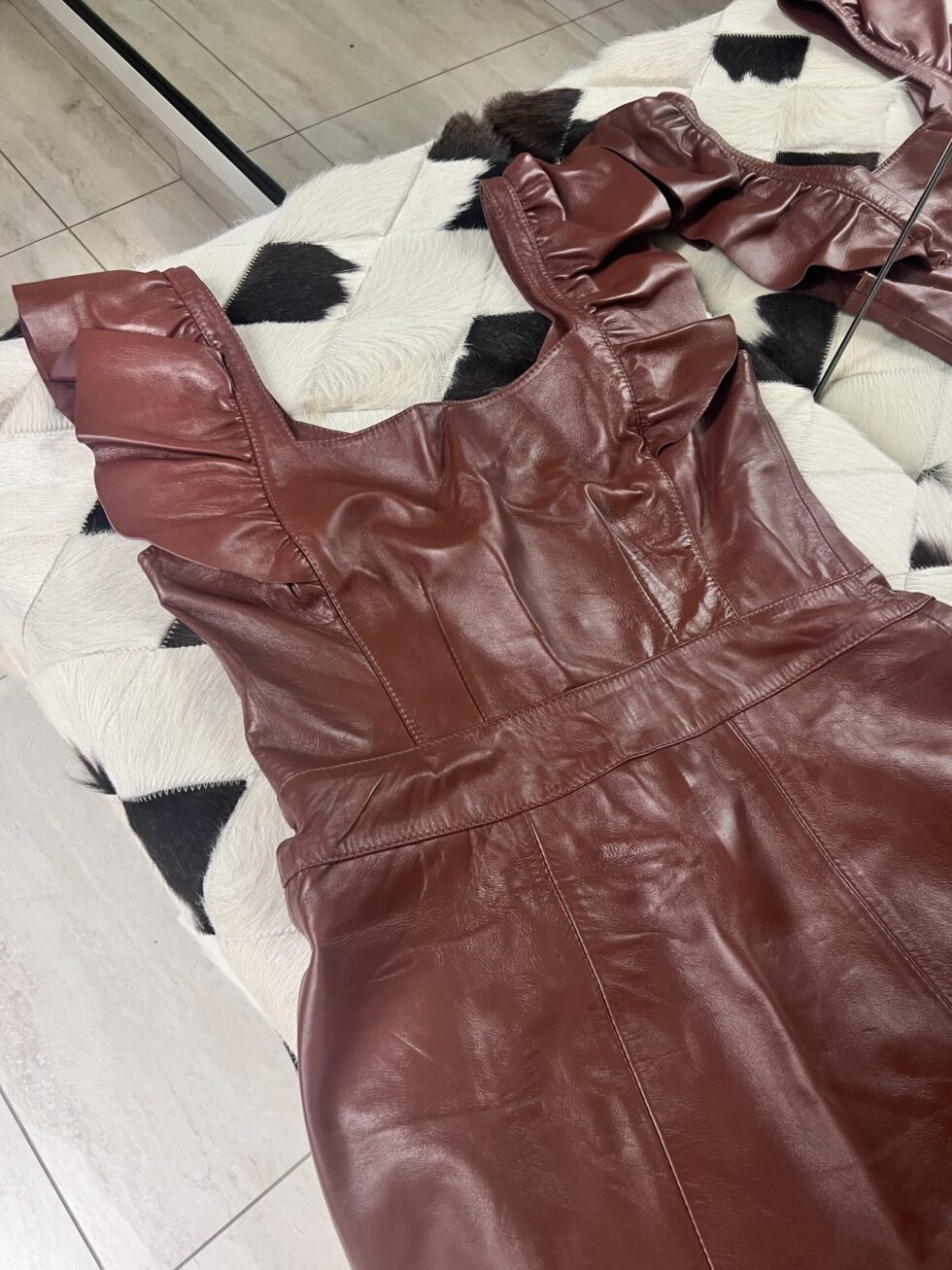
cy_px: 635
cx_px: 476
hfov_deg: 53.1
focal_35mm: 26
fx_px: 954
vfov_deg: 67.3
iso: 100
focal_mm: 5.7
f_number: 1.5
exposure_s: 1/60
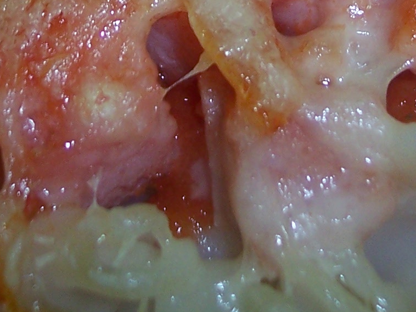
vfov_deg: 9.6
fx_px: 1766
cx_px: 187
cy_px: -237
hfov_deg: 13.4
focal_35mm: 147
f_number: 2.8
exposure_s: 1/60
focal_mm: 8
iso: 100
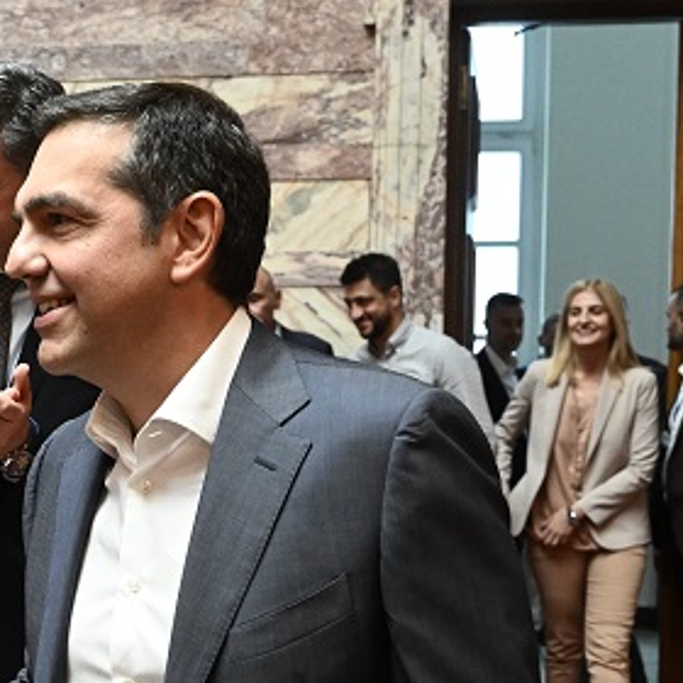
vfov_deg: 25.0
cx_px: 149
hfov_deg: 25.0
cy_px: 518
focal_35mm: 68
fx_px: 1518
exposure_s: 1/400
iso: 6400
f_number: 5
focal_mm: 28
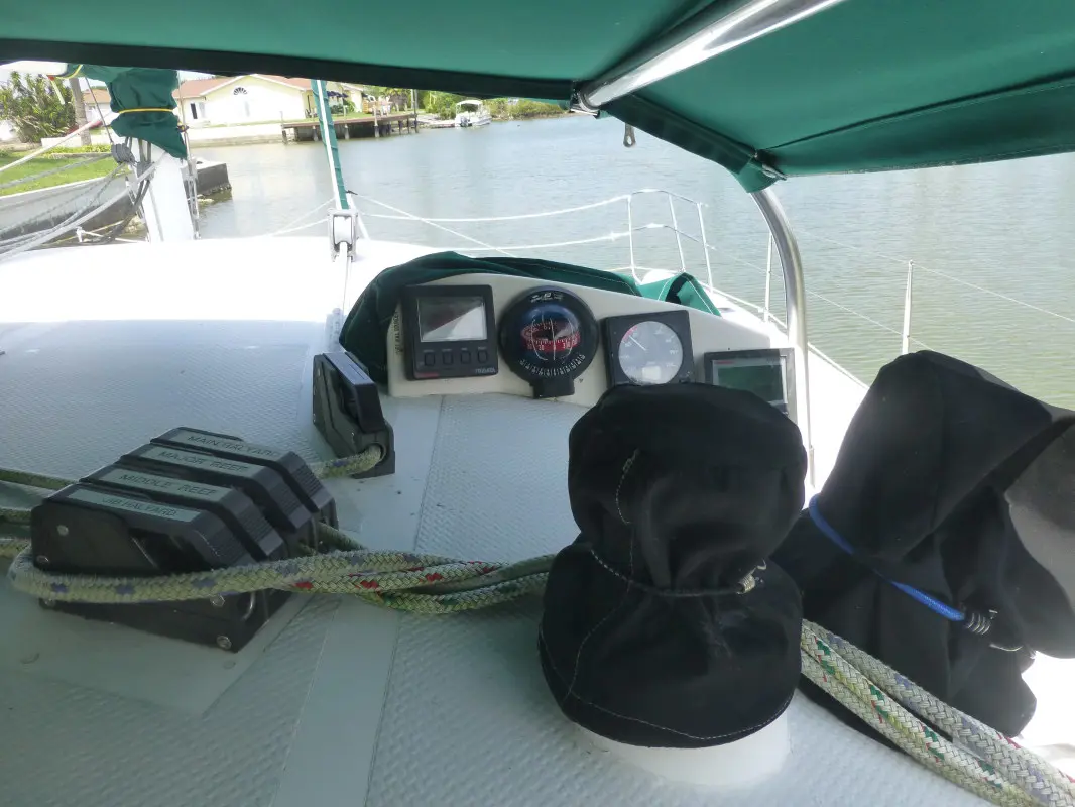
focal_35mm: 24
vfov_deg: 56.8
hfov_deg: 71.6
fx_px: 745
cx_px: 538
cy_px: 404
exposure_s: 1/400
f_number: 4
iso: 160
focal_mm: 4.3
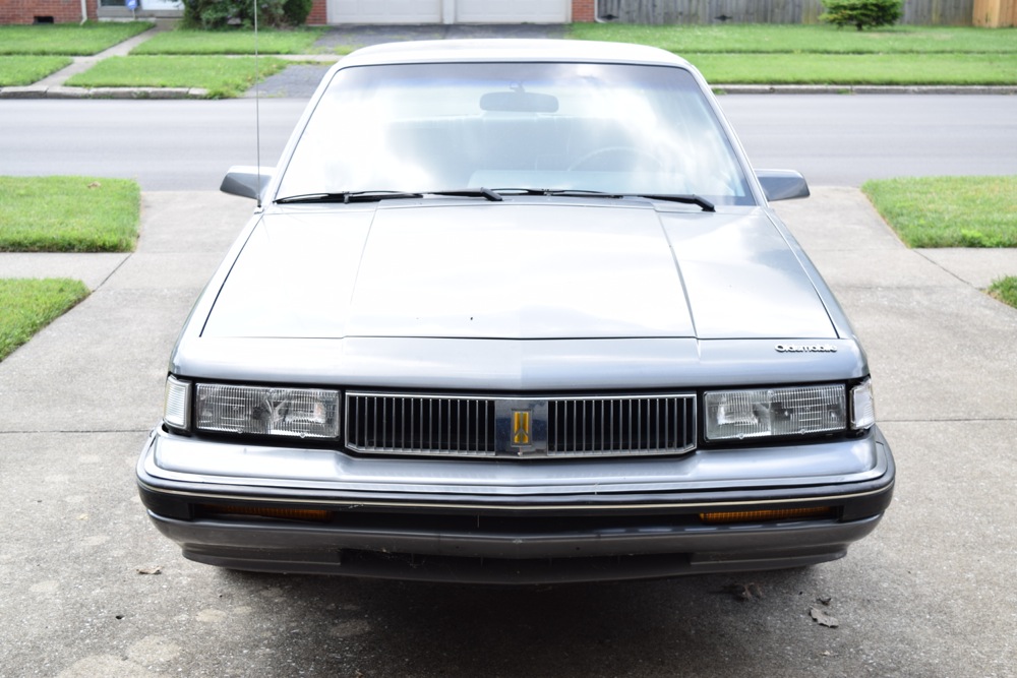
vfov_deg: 26.5
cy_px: 339
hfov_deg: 38.9
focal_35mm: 51
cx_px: 508
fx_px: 1441
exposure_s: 1/100
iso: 100
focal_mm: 34
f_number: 5.6
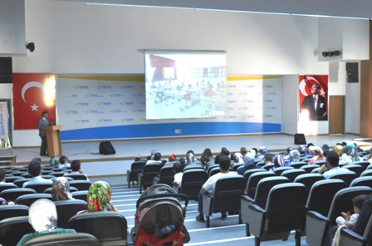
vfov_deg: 41.5
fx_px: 325
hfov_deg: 59.6
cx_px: 186
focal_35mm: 32
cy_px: 123
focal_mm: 21
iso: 1000
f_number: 4.5
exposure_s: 1/20
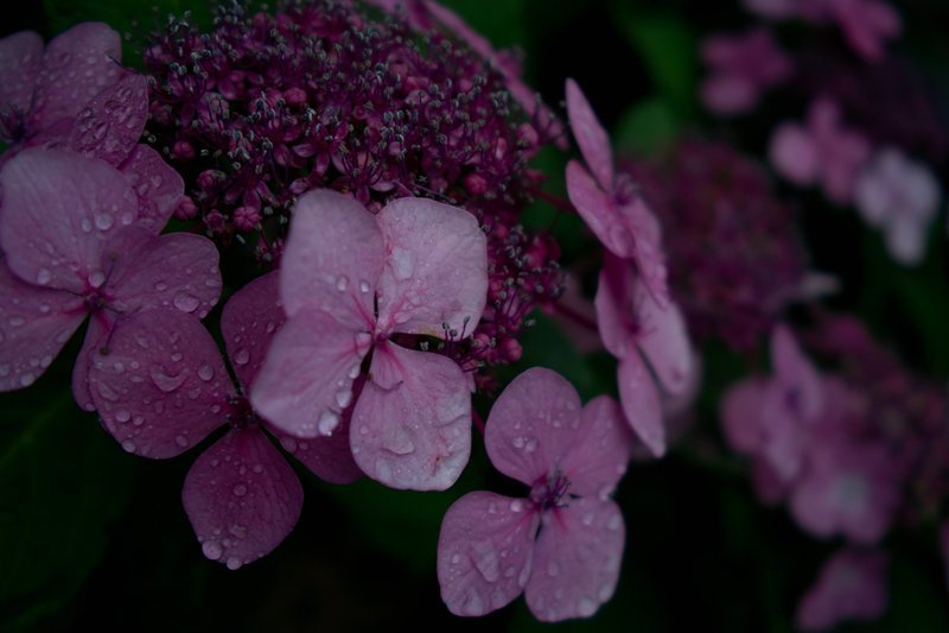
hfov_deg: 47.4
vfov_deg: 32.6
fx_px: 1081
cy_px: 316
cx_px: 474
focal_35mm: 41
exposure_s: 1/200
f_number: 2.8
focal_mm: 24.2
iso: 100
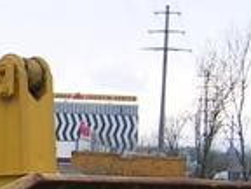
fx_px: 1407
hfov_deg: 9.9
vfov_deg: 7.6
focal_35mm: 194
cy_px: 215
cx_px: -129
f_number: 2.8
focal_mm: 5.4
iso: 50
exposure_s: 1/70.6
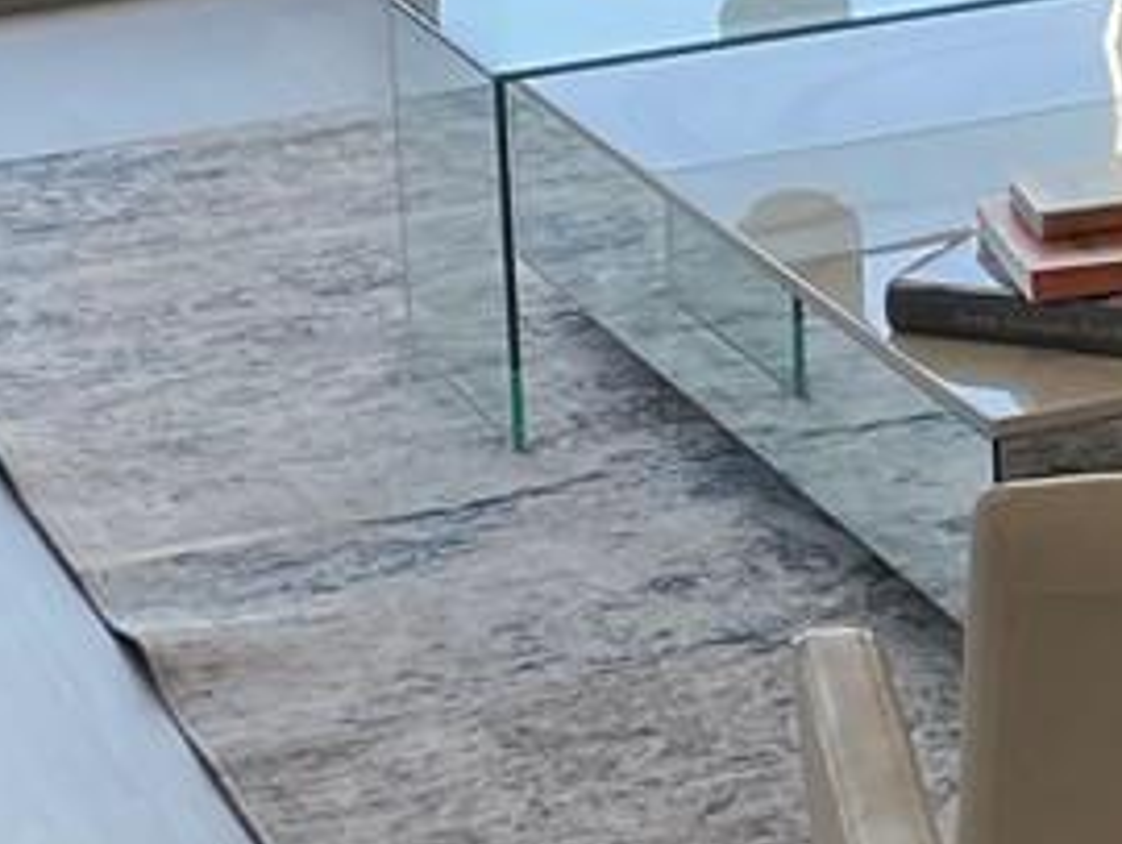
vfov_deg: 9.3
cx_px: 1442
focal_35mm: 154
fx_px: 4996
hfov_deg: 12.4
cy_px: -549
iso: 32
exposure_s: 1/209
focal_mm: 4.2
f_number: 1.6
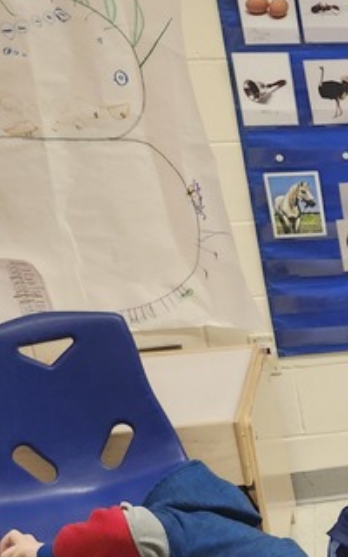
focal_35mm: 78
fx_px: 1184
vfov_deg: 25.8
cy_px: 482
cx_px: 785
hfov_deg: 13.3
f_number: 1.8
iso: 320
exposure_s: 1/120
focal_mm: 5.54
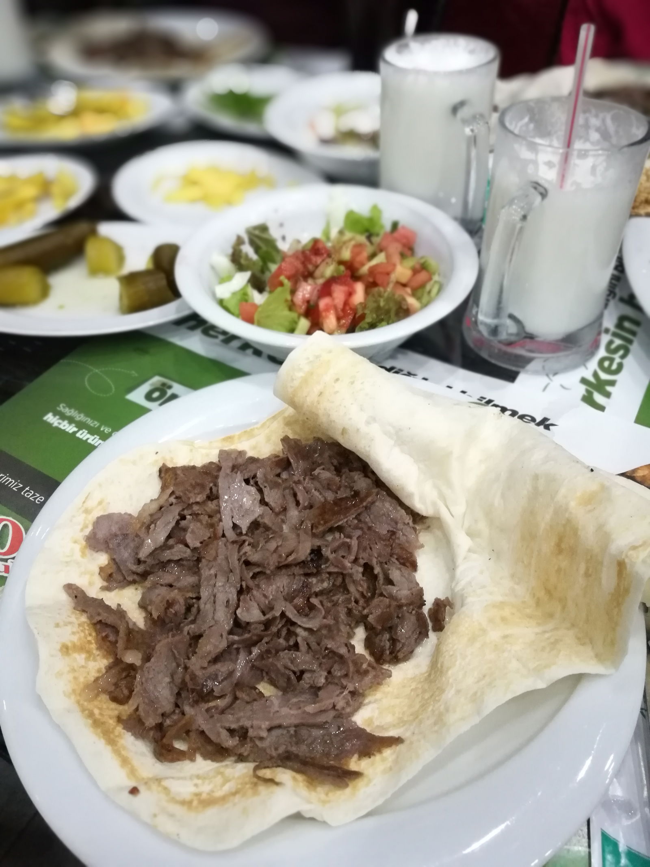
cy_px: 434
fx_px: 676
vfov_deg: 65.3
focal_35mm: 27
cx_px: 325
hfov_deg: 51.4
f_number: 4
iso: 1000
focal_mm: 4.5
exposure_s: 1/16.7
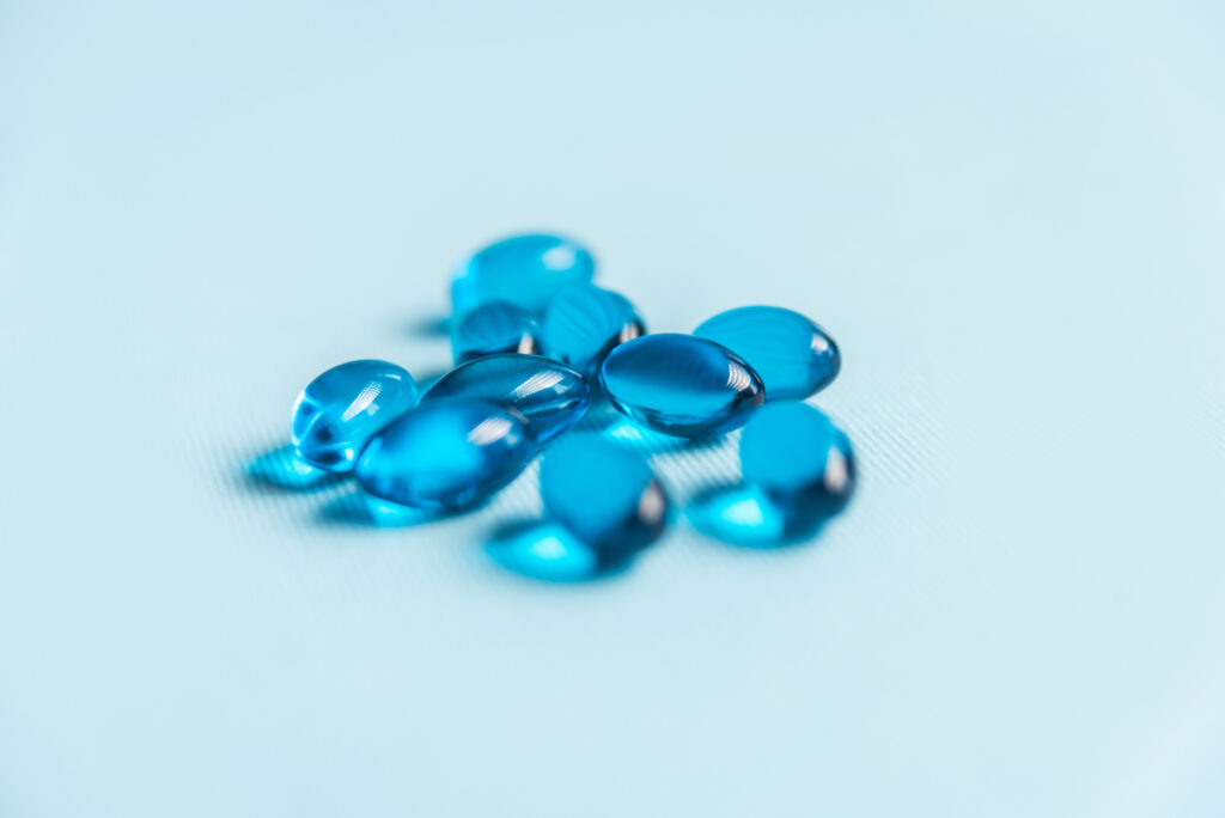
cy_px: 409
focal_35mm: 85
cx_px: 612
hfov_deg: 23.9
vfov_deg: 16.1
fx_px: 2894
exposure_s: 1/100
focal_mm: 85
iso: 100
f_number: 4
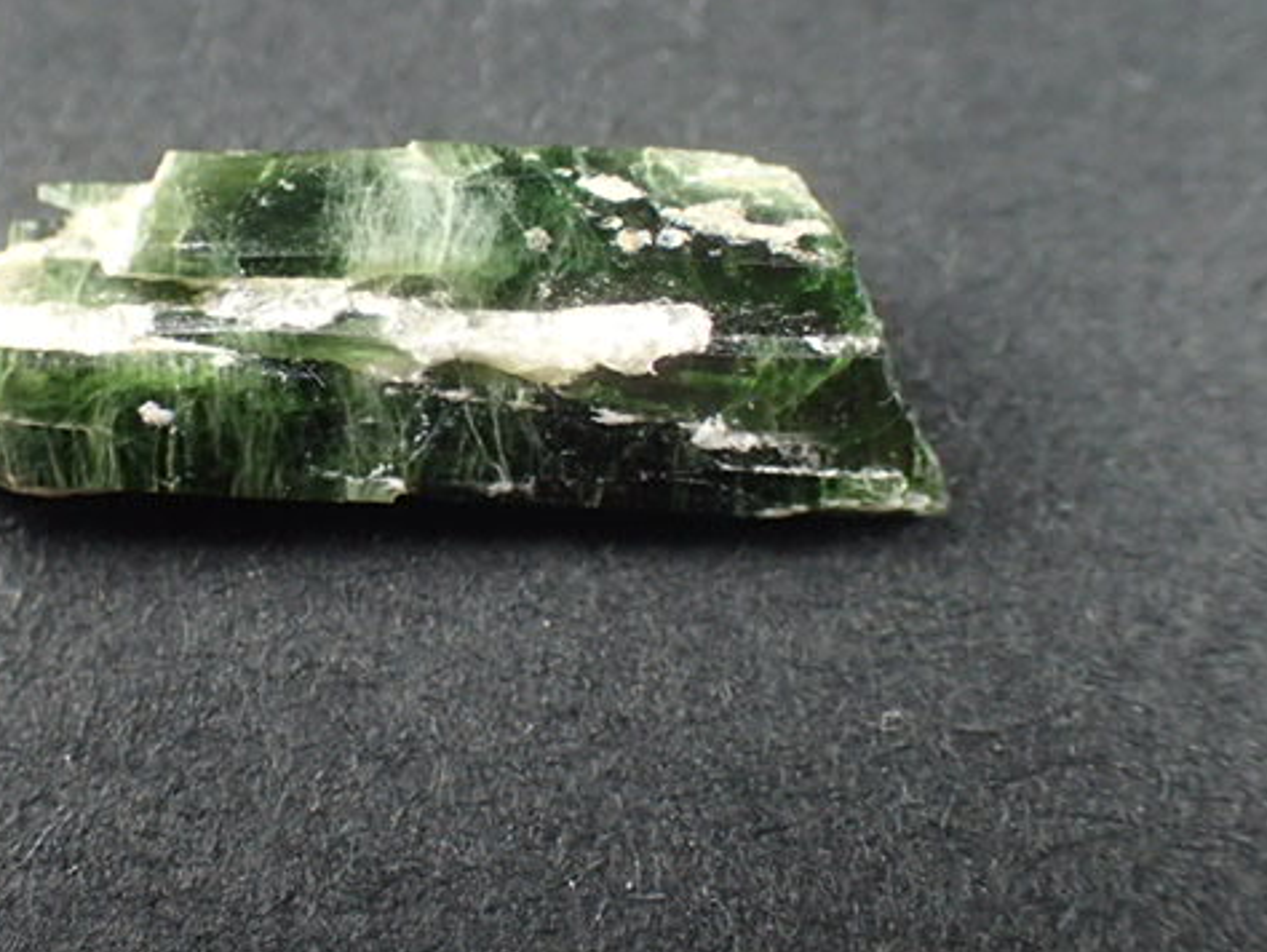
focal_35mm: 58
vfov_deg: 25.1
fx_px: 2124
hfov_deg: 33.0
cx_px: 433
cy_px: 316
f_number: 2.9
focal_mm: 7.86
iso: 500
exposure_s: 1/160
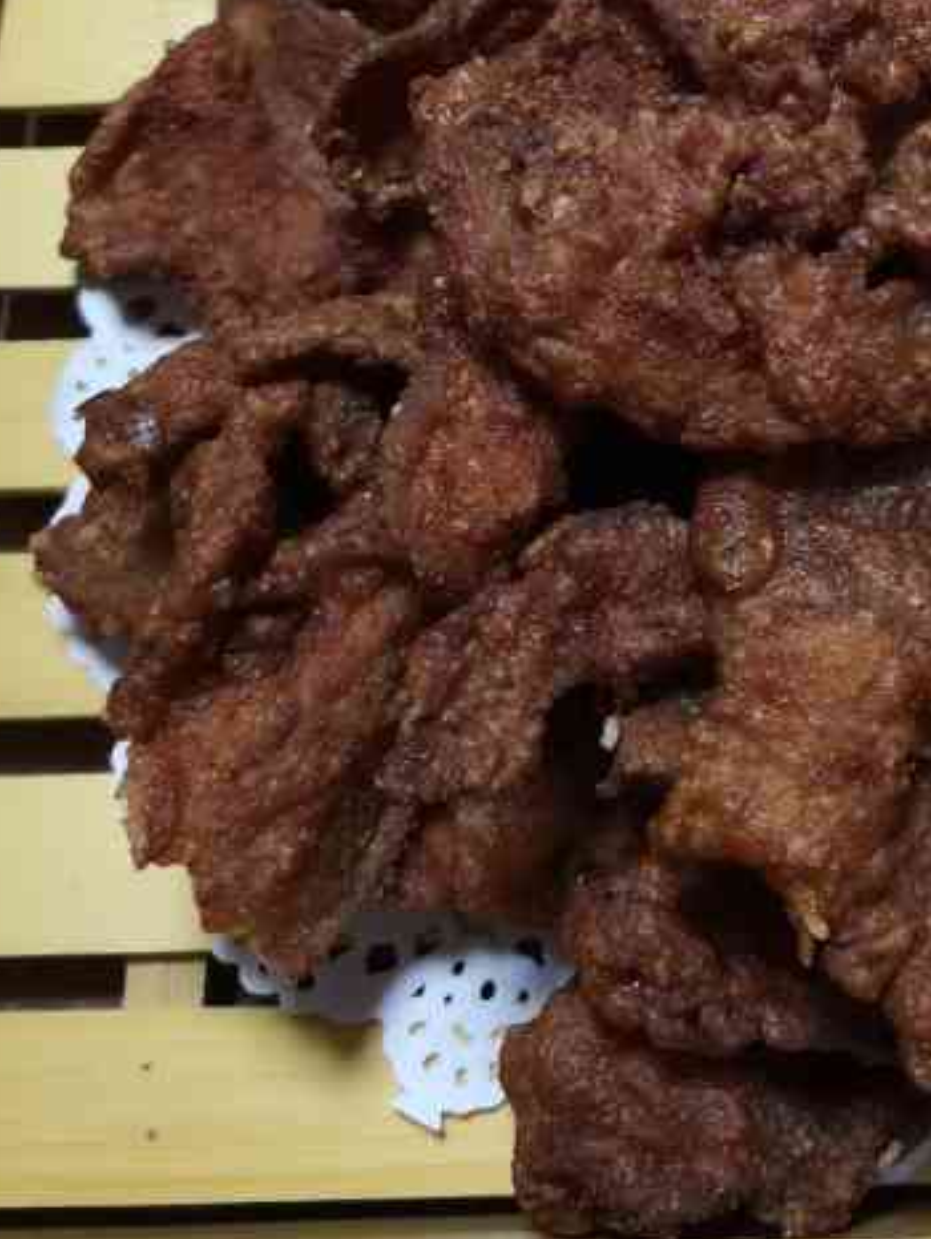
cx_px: 803
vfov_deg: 32.9
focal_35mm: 54
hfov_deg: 26.3
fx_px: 1935
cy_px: 25
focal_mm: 3.95
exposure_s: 1/60.2
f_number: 1.8
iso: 640
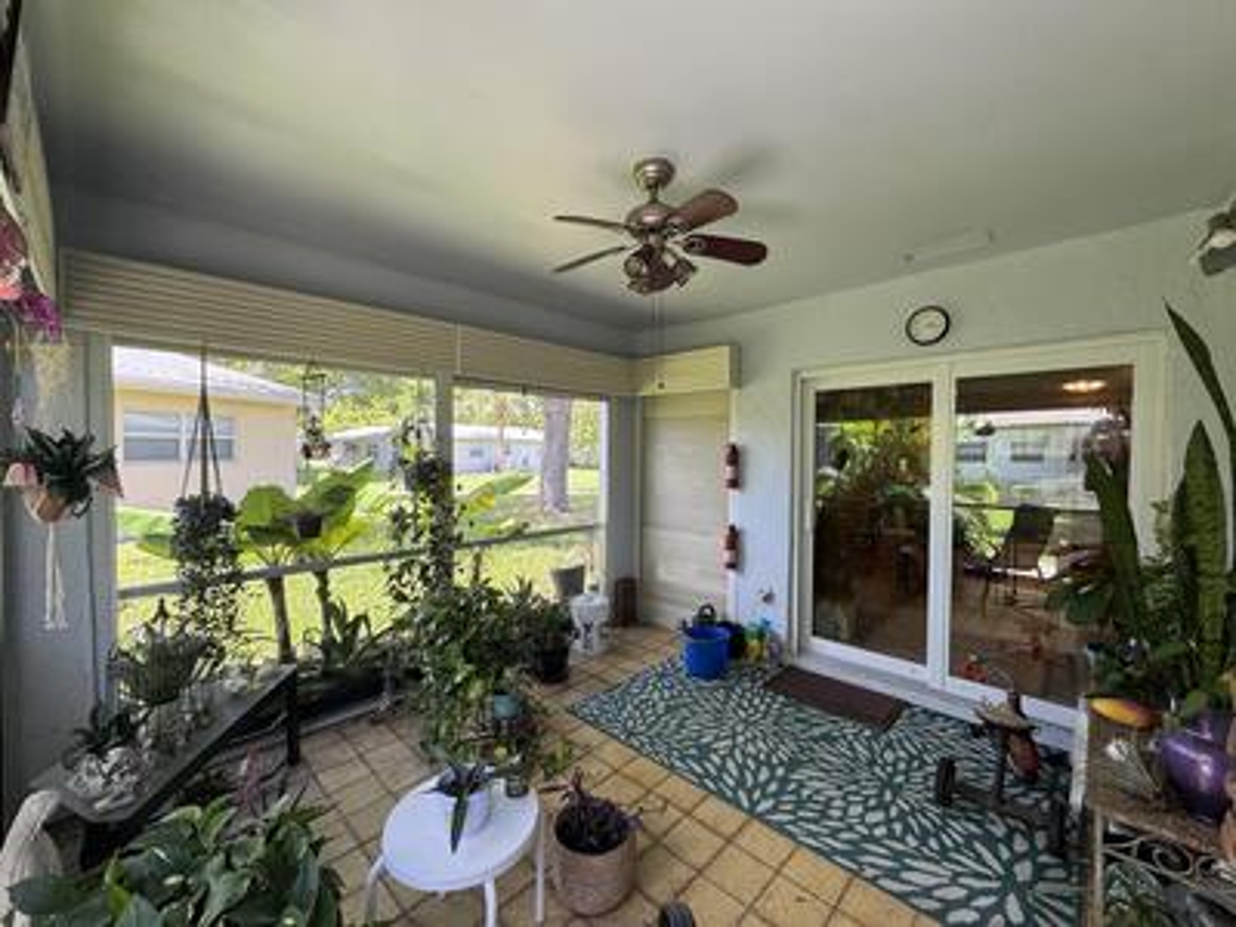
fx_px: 500
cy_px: 464
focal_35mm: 14
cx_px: 618
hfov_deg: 102.1
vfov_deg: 85.7
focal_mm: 2.22
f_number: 2.2
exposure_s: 1/99
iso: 50
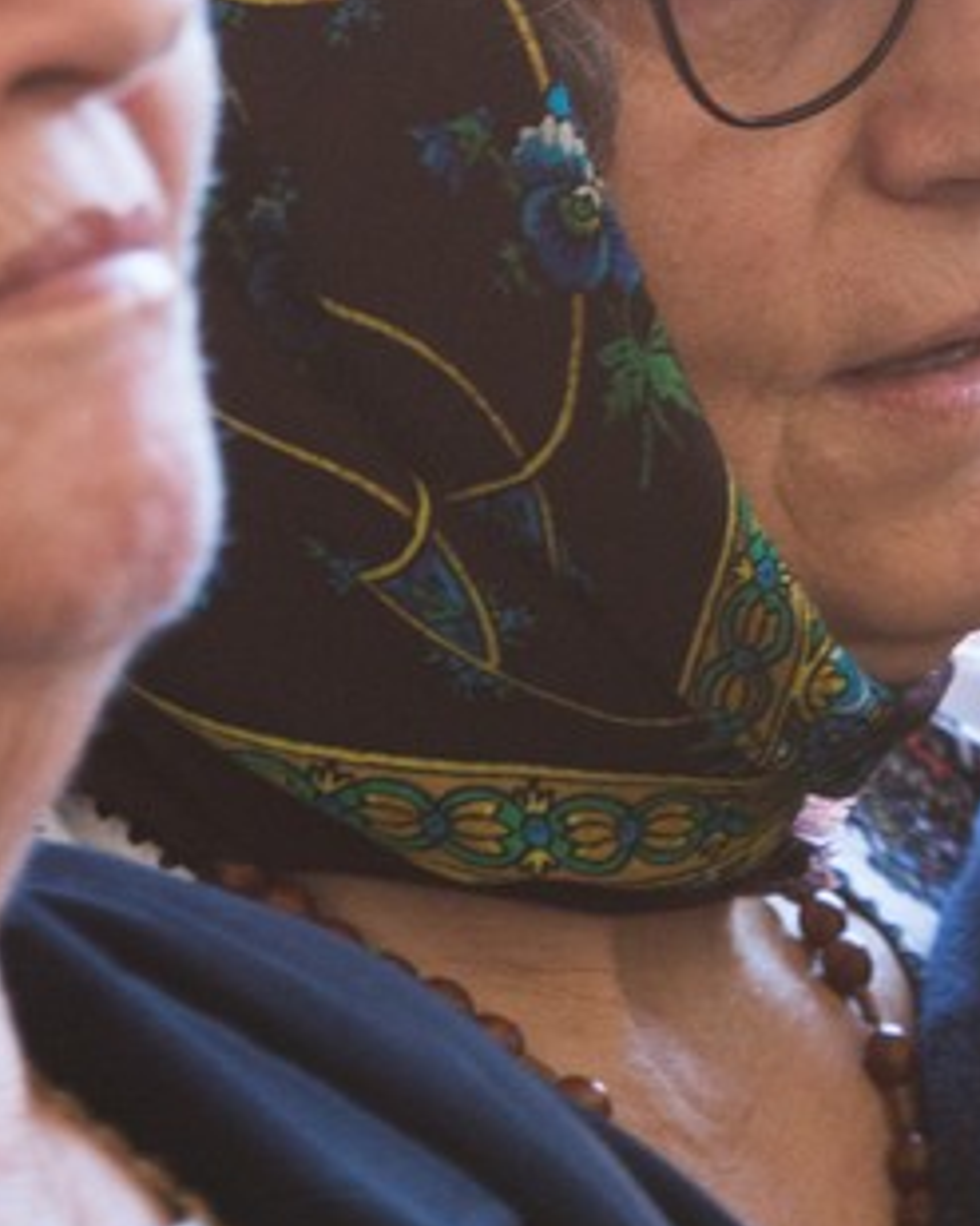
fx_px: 25282
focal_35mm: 697
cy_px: 99
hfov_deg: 2.2
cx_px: 1228
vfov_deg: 2.8
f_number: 5.6
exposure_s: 1/40
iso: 640
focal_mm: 160
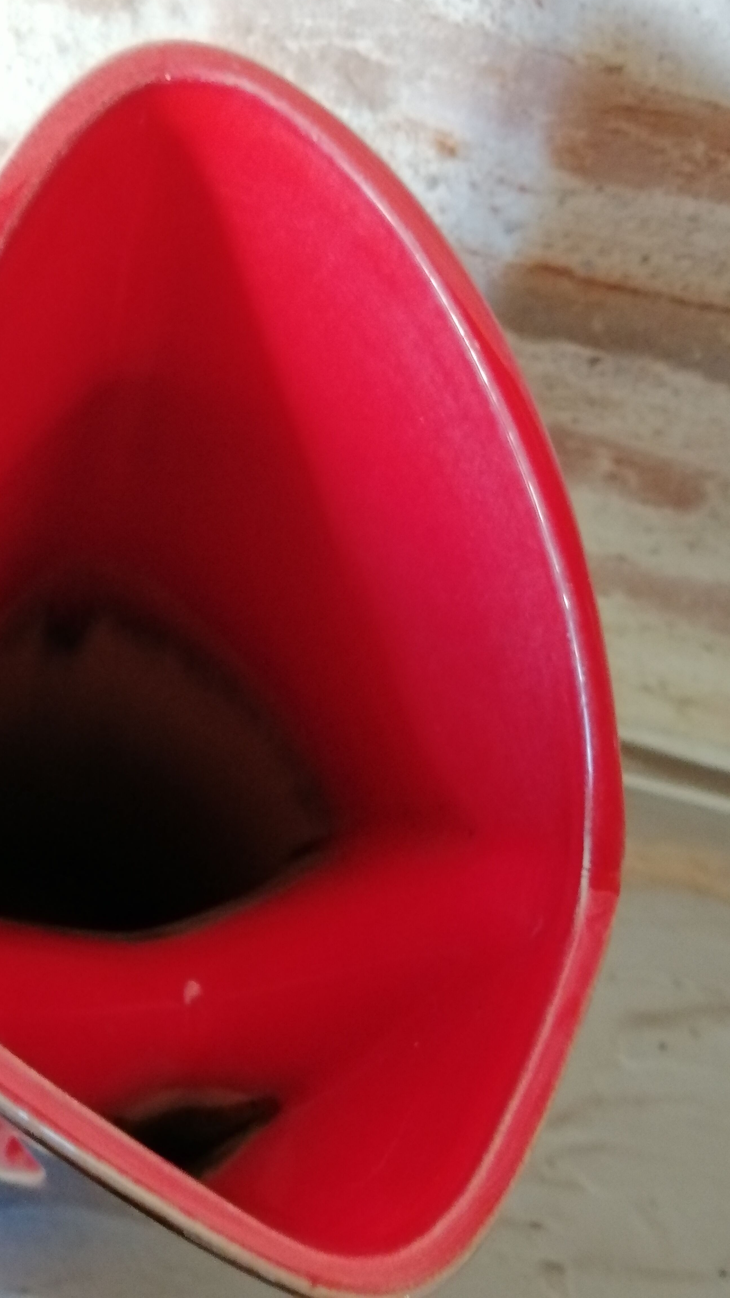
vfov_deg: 43.7
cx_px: 271
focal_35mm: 47
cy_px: 647
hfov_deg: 25.4
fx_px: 1617
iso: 640
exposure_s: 1/25
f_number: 1.8
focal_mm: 3.95
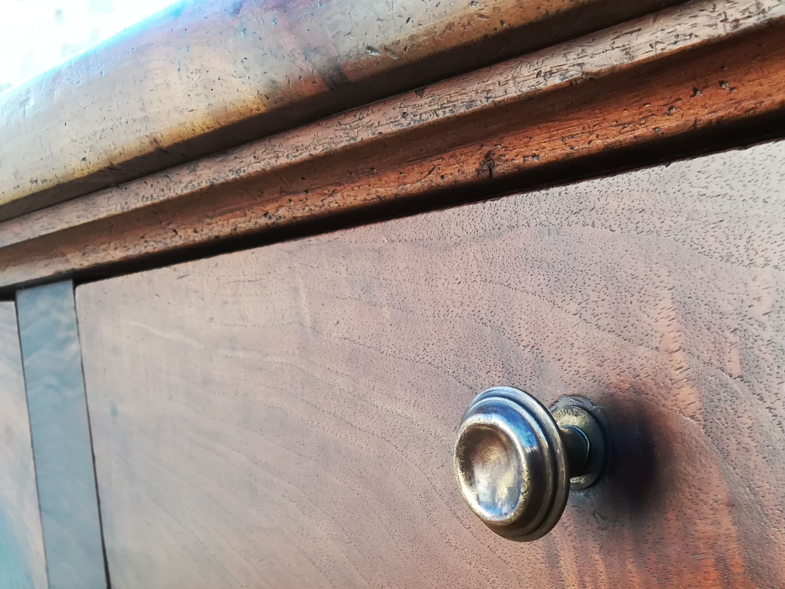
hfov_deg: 39.3
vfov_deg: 30.7
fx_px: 1043
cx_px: 650
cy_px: 475
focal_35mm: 46
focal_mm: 3.83
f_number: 2.2
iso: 50
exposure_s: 1/50
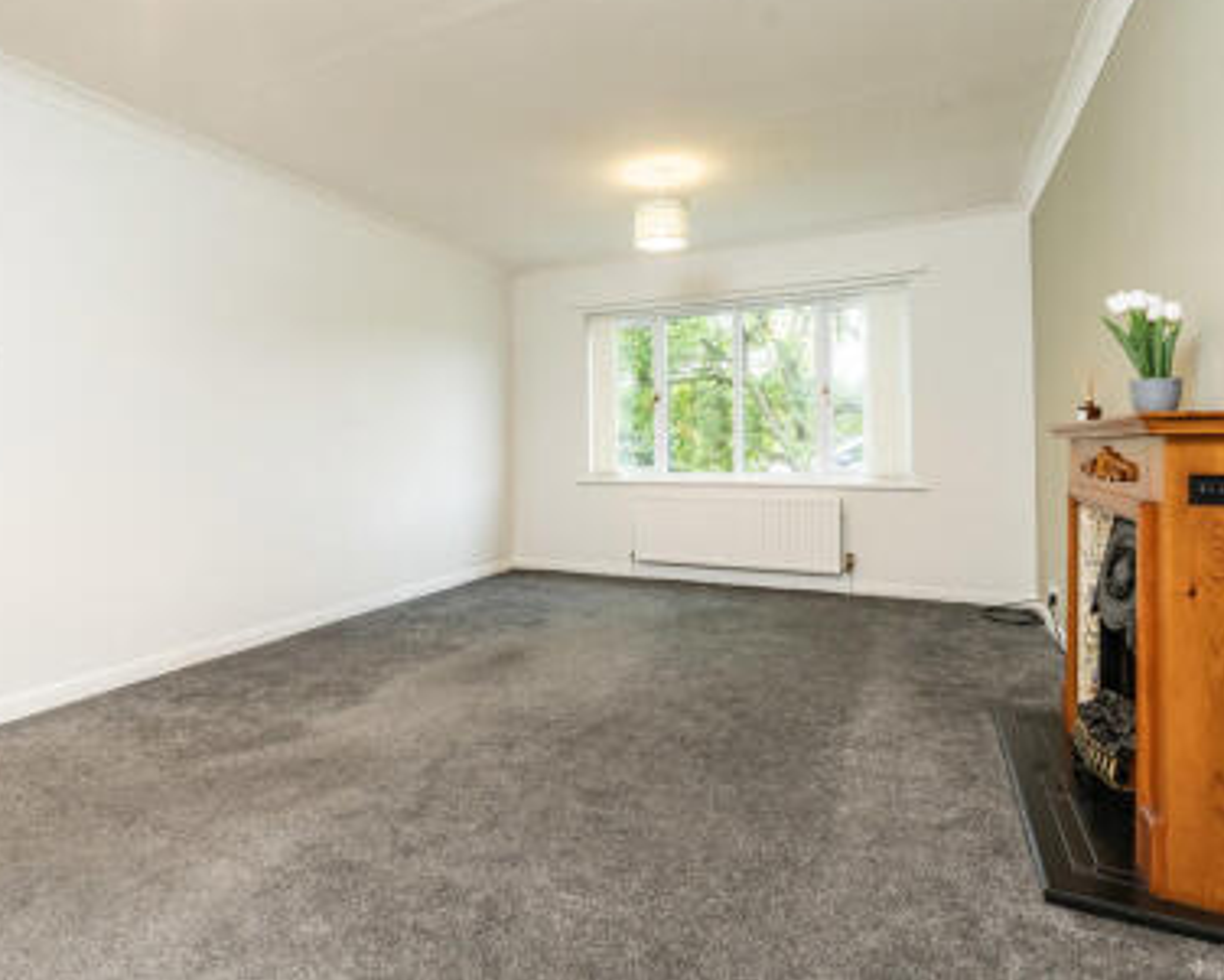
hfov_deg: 83.1
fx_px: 688
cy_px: 467
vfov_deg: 70.8
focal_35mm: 19
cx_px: 570
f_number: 6.3
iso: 800
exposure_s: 1/8
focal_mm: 16
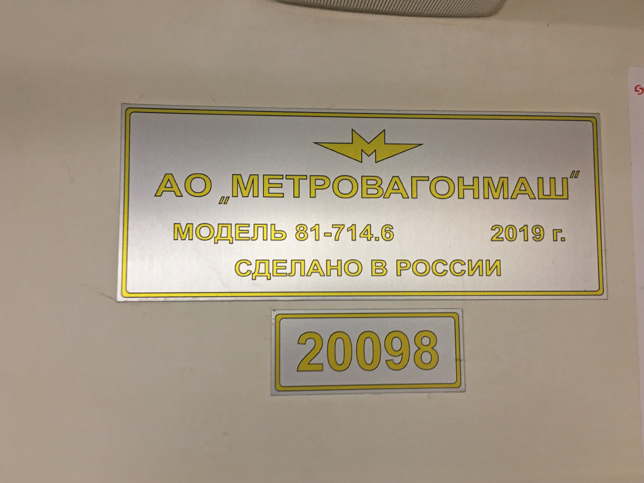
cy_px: 242
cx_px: 322
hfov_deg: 61.7
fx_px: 540
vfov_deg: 48.2
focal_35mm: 29
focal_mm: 4.15
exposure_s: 1/33
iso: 100
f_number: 2.2
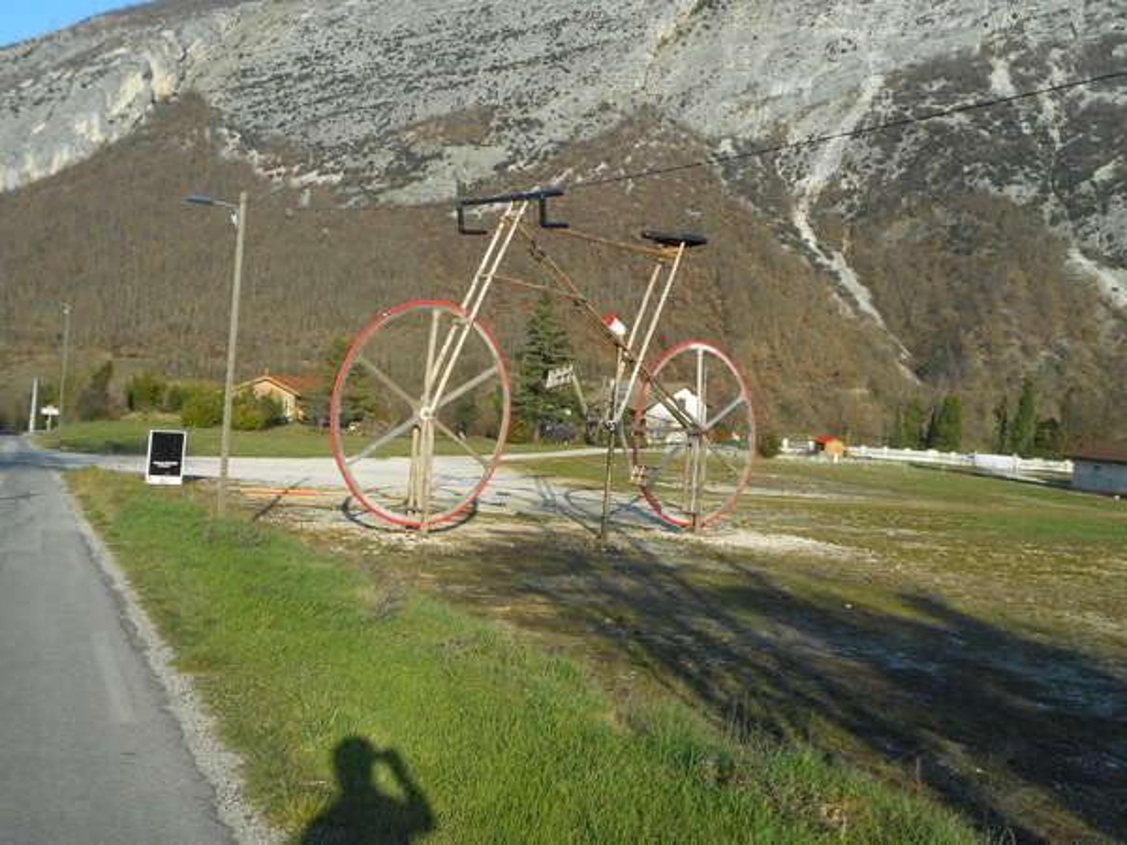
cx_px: 564
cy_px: 422
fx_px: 1270
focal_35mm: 39
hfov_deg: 47.9
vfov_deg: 36.8
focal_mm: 6.9
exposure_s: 1/400
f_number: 4.5
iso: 80
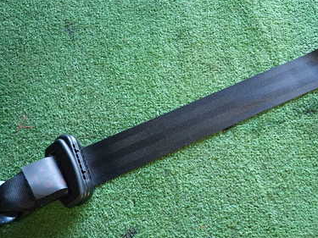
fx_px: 367
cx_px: 214
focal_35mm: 40
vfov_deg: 35.9
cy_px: 107
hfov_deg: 46.0
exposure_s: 1/30
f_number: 2
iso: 250
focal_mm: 4.5
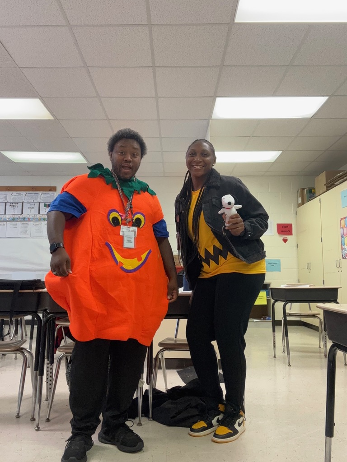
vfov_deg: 60.0
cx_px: 174
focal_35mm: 30
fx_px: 401
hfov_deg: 46.8
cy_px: 231
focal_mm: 2.69
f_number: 1.9
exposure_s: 1/60
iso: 100
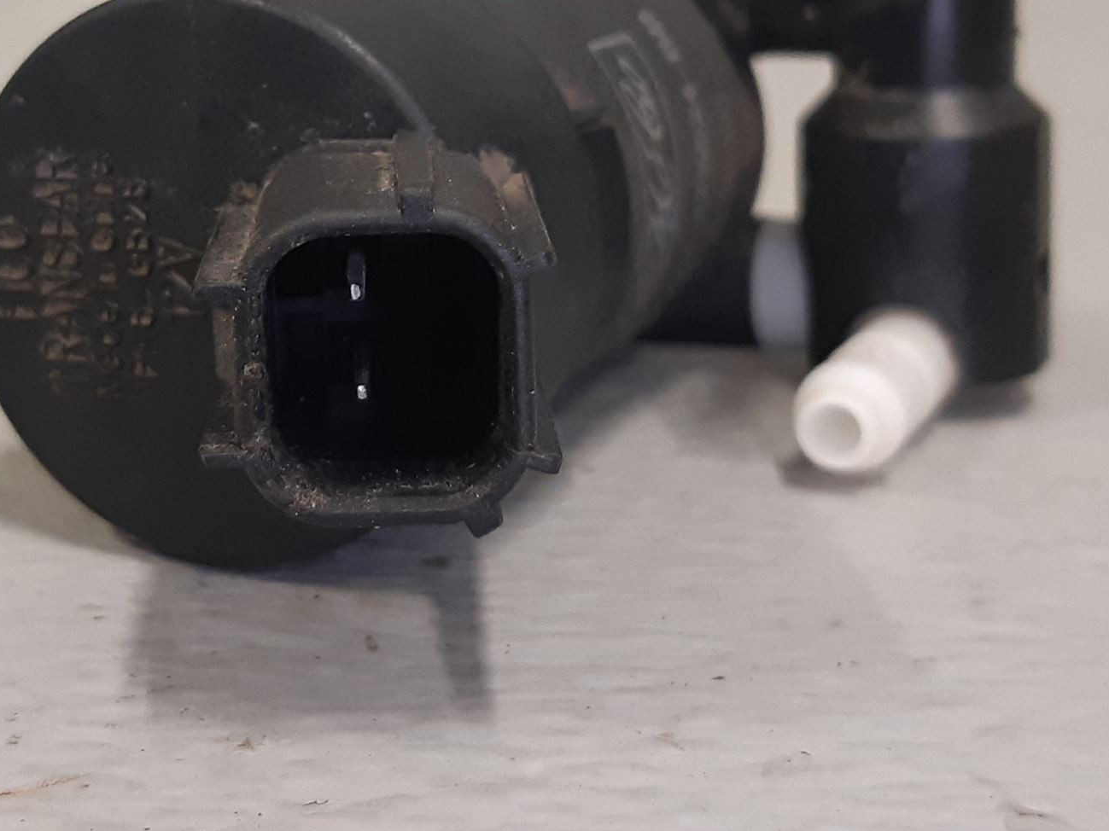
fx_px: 1313
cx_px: 432
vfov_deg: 34.6
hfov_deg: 45.5
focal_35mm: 41
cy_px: 239
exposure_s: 1/50
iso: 160
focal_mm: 3.93
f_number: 1.7
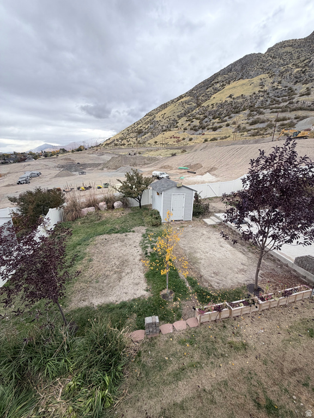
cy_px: 209
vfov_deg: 102.1
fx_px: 169
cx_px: 157
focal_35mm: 14
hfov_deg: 85.7
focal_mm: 2.22
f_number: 2.2
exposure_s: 1/502
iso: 50
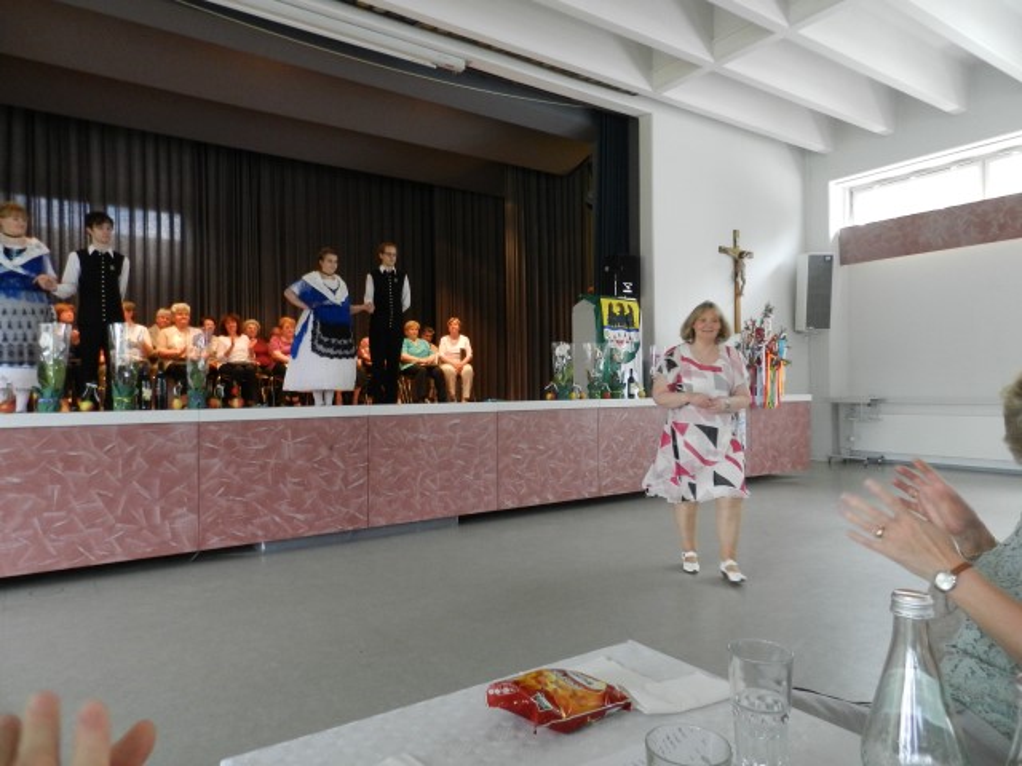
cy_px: 383
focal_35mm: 23
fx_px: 679
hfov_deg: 73.9
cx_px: 511
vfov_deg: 58.9
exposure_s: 1/60
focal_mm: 4
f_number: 3.4
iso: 450
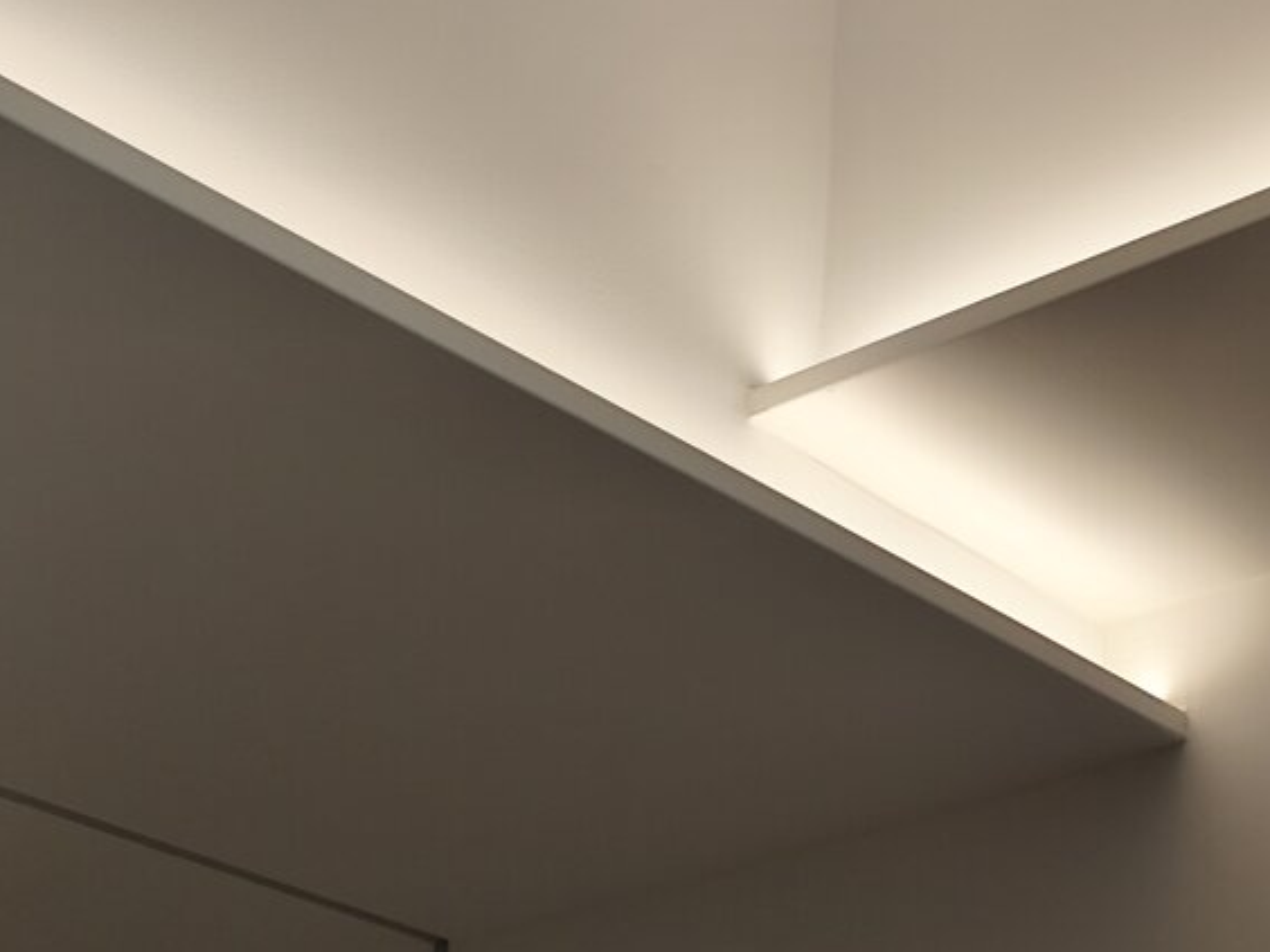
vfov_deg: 19.5
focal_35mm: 75
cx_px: 906
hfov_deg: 25.8
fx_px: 2752
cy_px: 258
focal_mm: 6.14
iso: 50
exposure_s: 1/107
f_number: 1.65
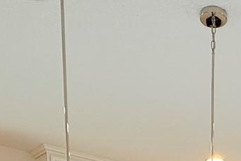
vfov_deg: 14.6
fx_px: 462
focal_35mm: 69
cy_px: 360
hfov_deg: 27.3
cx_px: 250
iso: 160
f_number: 2.2
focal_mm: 2.22
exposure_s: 1/120
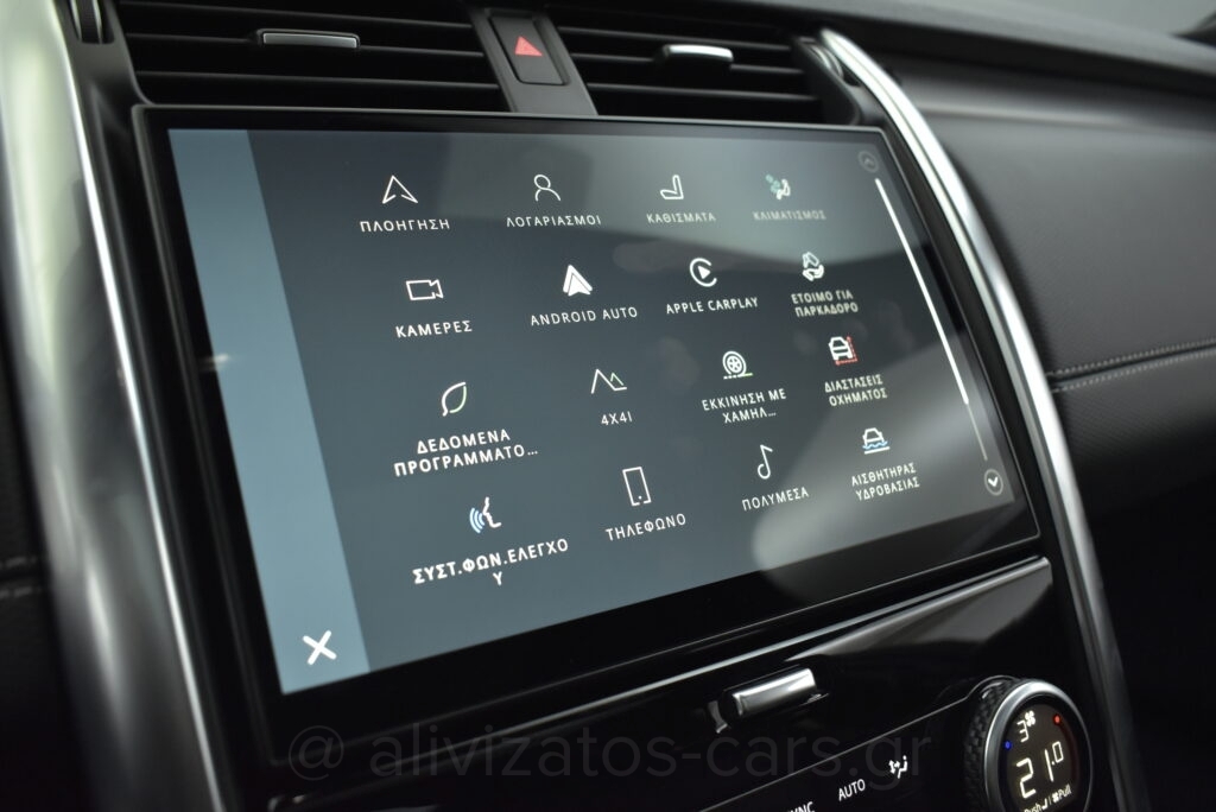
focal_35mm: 32
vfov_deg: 41.8
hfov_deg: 59.5
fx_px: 1065
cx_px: 608
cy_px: 406
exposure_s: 1/160
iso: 1600
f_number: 3.8
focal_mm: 21
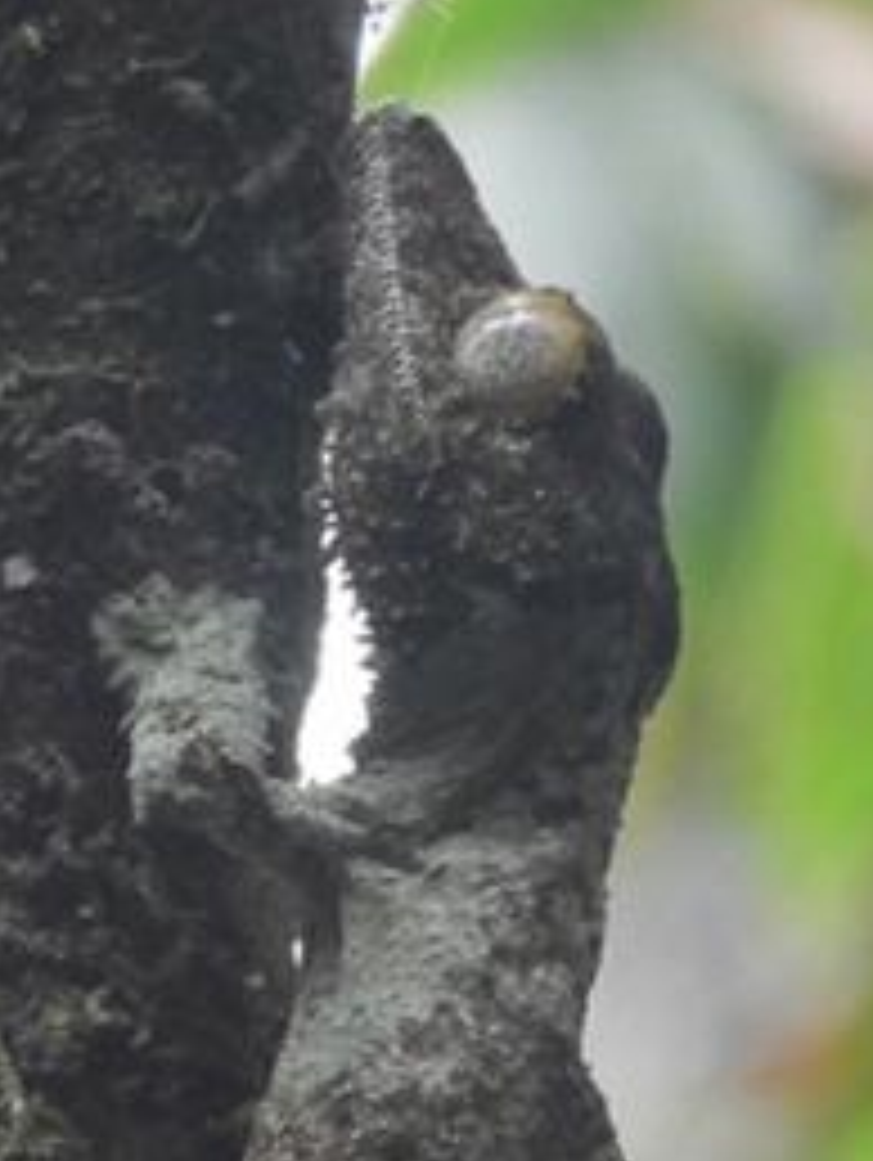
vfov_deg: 1.8
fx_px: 37163
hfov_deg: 1.3
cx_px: 518
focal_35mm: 1107
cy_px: 1575
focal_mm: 59.1
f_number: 5.5
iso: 320
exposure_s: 1/125
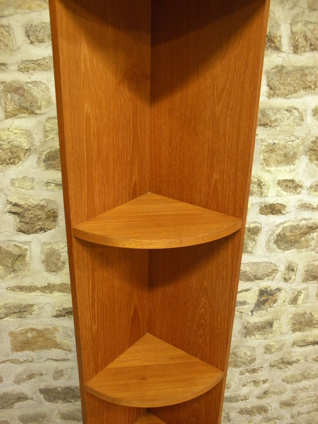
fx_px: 404
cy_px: 212
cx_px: 159
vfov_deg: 55.4
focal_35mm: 33
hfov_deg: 42.9
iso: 400
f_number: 3.6
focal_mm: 5.9
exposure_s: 1/8
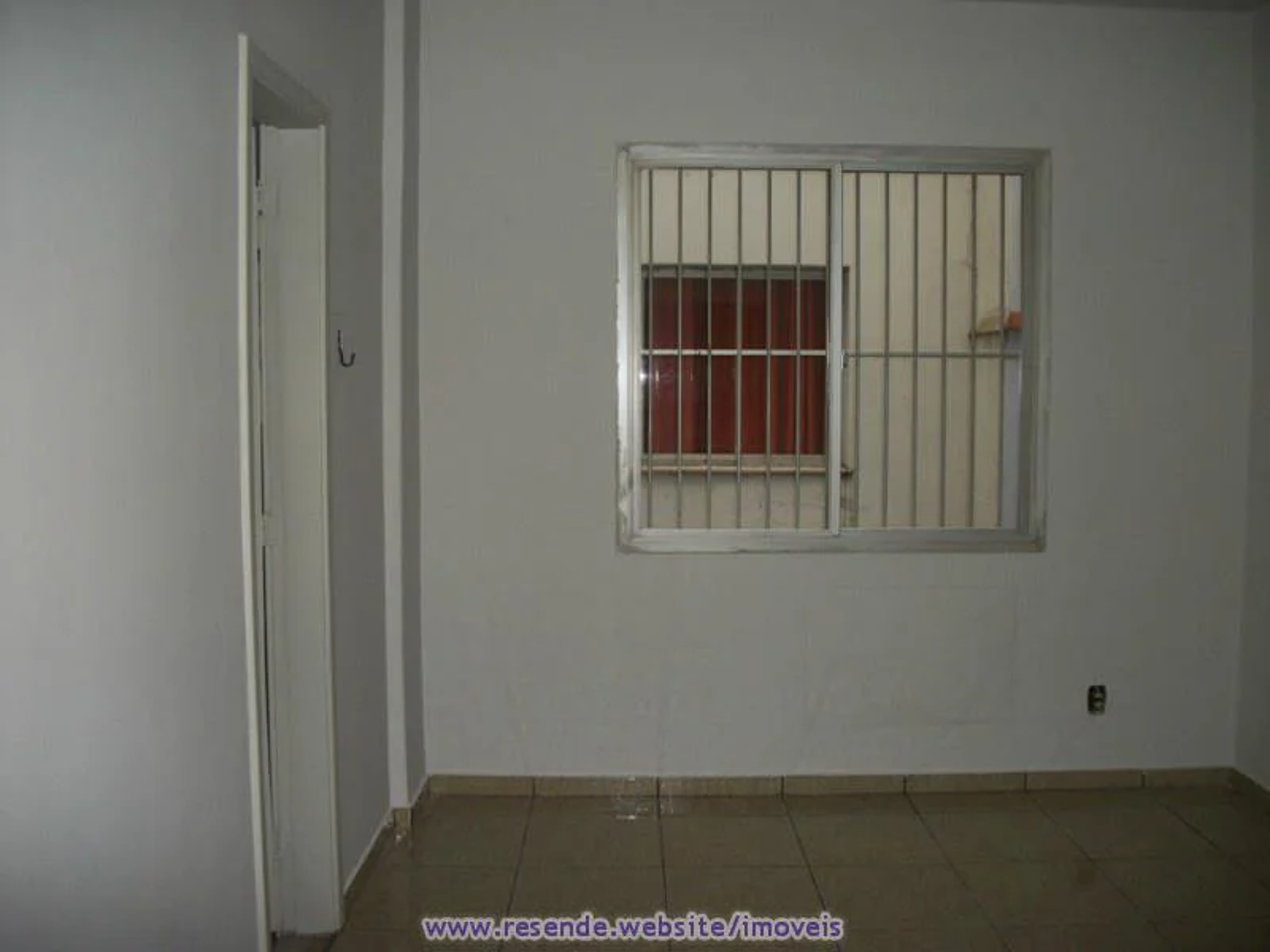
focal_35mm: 32
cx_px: 635
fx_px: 1174
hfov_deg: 56.8
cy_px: 476
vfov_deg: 44.2
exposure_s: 1/60
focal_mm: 5.7
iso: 160
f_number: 2.9
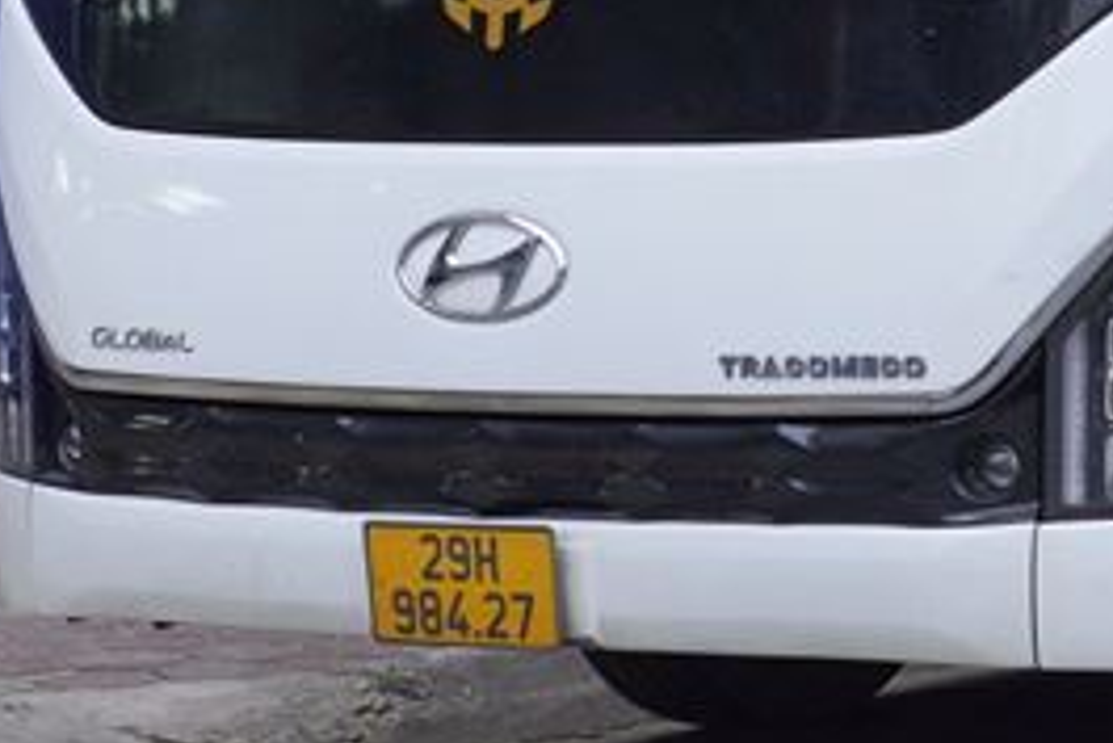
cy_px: -311
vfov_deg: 6.1
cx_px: 1646
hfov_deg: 9.0
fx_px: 6895
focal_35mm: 223
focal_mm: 32.8
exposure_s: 1/100
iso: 400
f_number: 3.5
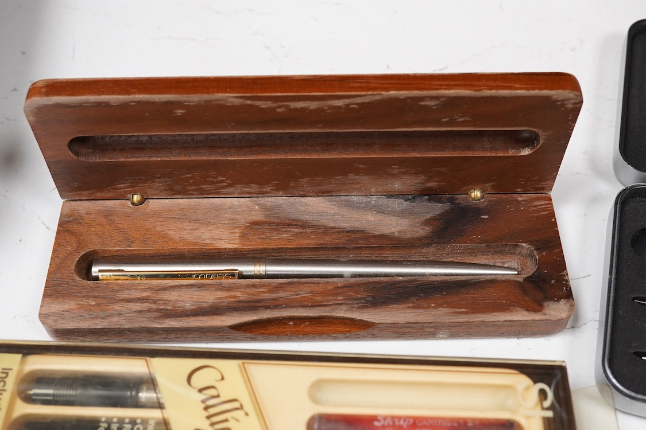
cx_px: 323
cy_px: 215
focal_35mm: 45
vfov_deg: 29.9
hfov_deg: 43.6
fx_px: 807
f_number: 6.3
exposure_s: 1/100
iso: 2500
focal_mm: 30
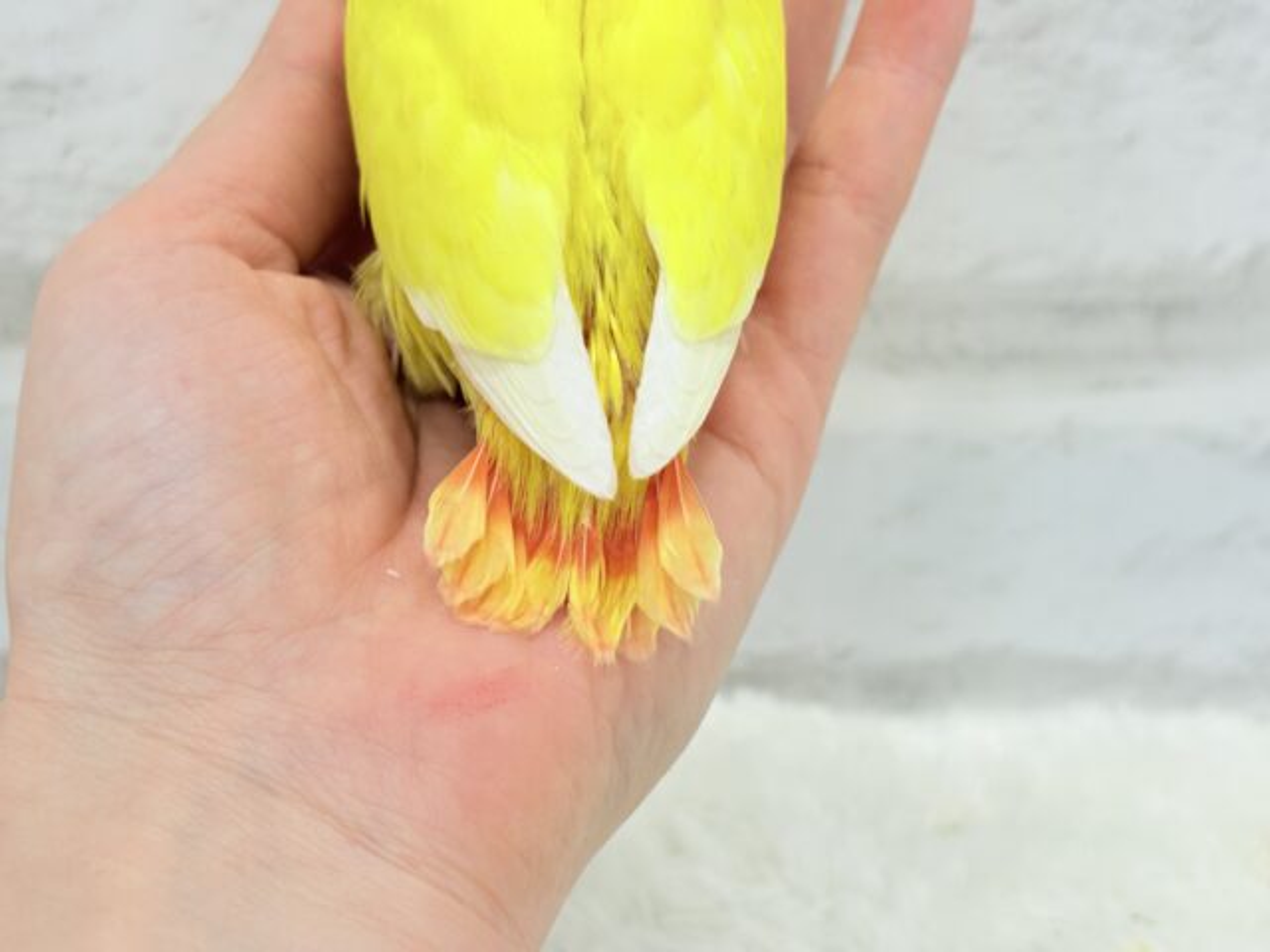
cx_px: 635
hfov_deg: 36.8
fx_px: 1908
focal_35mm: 52
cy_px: 476
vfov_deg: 28.0
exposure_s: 1/50
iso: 32
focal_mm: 5.96
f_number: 1.6
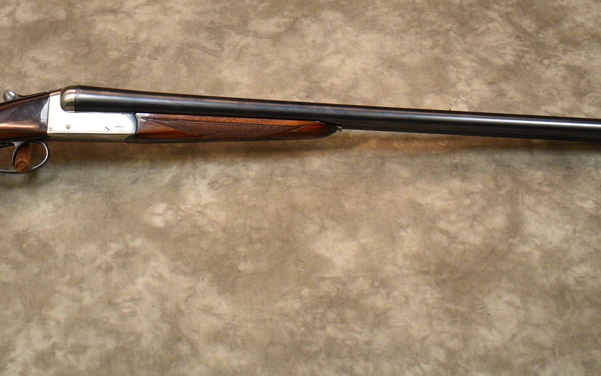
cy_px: 60
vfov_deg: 20.3
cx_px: 202
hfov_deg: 32.2
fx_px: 1032
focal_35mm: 63
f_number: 3.8
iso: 1000
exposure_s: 1/125
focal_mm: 21
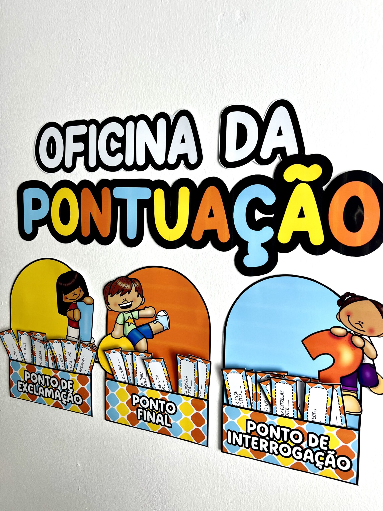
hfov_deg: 53.1
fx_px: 384
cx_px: 192
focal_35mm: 26
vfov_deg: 67.3
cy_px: 256
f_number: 1.5
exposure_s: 1/120
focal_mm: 5.7
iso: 50
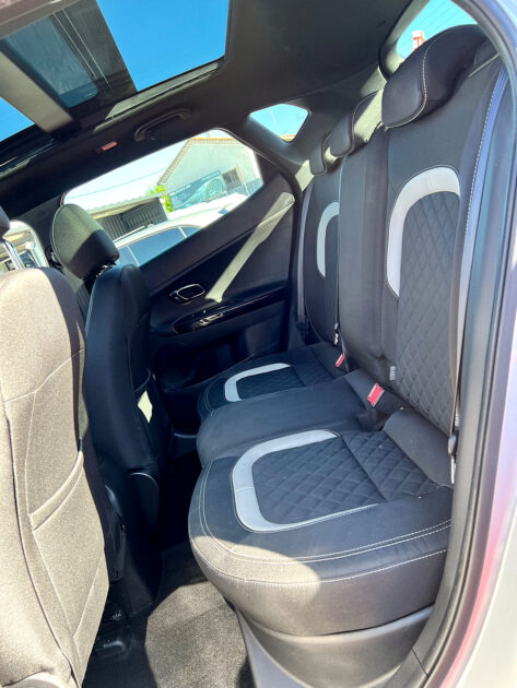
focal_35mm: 26
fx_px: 517
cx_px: 258
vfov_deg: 67.3
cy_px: 344
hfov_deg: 53.1
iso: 64
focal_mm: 5.7
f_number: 1.5
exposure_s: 1/121
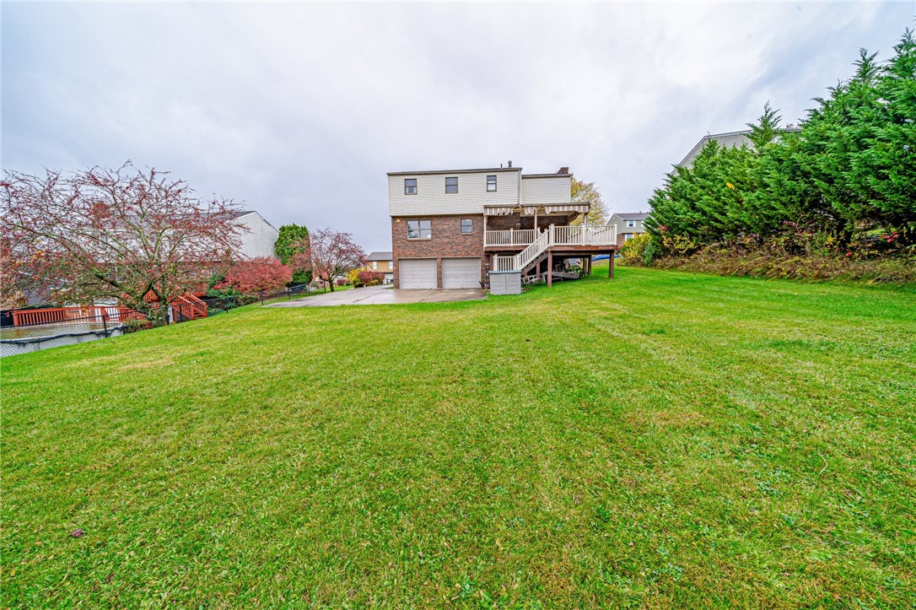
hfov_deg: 112.6
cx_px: 458
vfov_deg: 89.9
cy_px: 305
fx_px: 305
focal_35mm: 12
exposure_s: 1/50
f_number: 11
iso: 50
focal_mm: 12
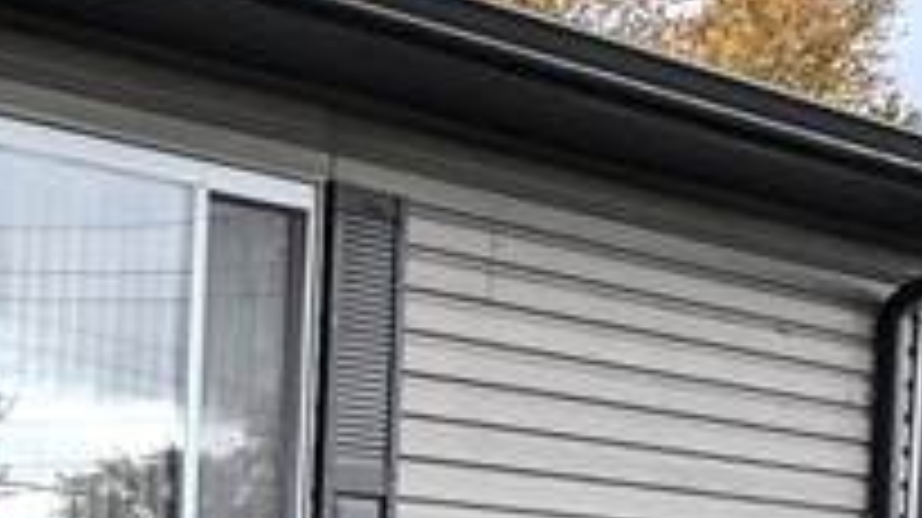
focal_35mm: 104
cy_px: 845
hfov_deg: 15.6
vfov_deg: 11.0
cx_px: -998
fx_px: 2545
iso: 250
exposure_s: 1/40
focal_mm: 12.5
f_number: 8
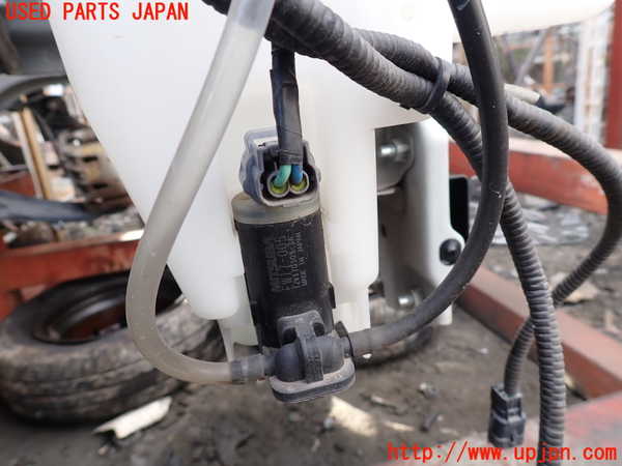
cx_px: 311
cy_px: 233
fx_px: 449
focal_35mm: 25
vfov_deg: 54.9
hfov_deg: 69.4
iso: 100
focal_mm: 4.5
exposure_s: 1/80
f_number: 2.8
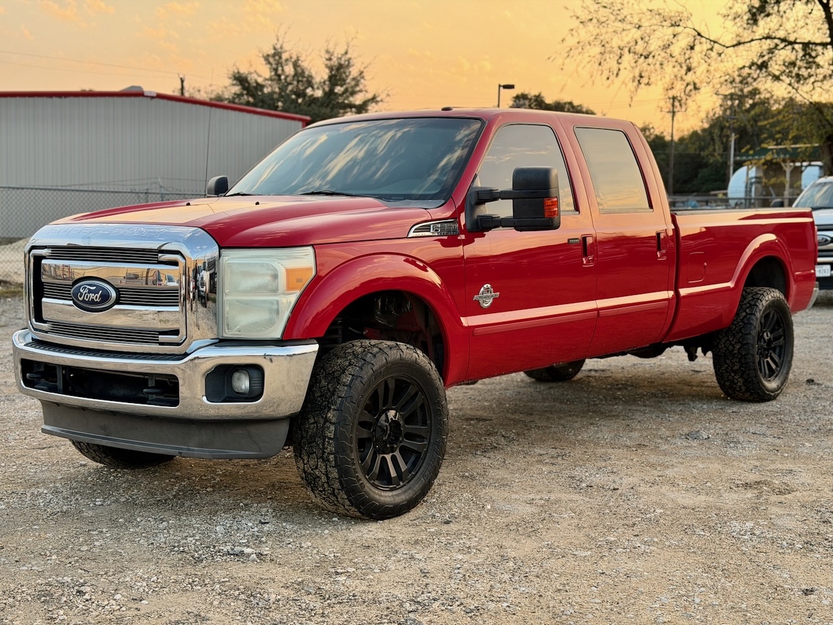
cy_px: 312
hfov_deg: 39.7
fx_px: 1155
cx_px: 416
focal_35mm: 48
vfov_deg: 30.3
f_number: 1.78
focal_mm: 6.76
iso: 100
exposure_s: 1/484
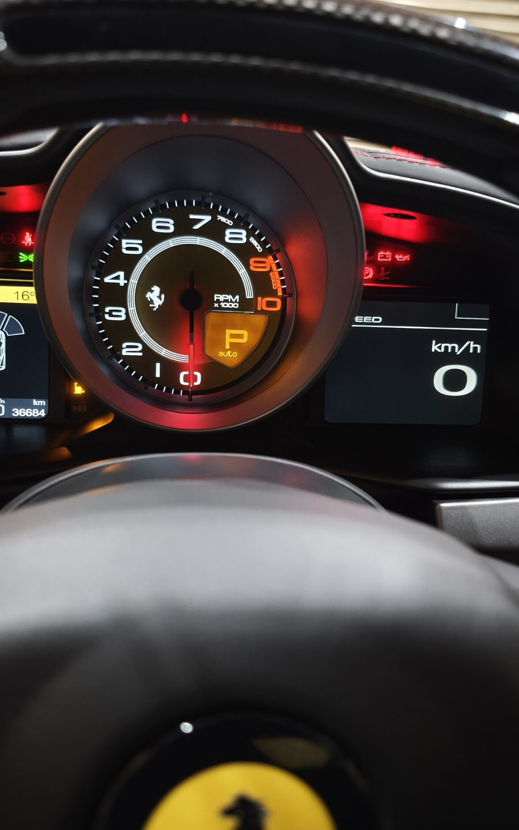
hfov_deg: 38.3
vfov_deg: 58.1
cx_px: 282
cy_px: 417
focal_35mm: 33
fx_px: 747
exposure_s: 1/16.7
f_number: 1.6
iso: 4000
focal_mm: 6.57
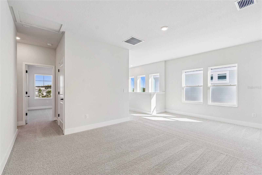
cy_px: 88
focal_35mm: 15
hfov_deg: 100.4
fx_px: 109
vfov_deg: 77.3
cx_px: 131
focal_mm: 10
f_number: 7.1
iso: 100
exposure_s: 1/15
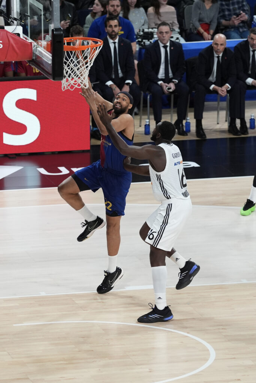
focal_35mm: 200
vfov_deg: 10.3
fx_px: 2132
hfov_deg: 6.9
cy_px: 192
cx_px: 128
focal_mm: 200
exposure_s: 1/2000
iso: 2000
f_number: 2.8
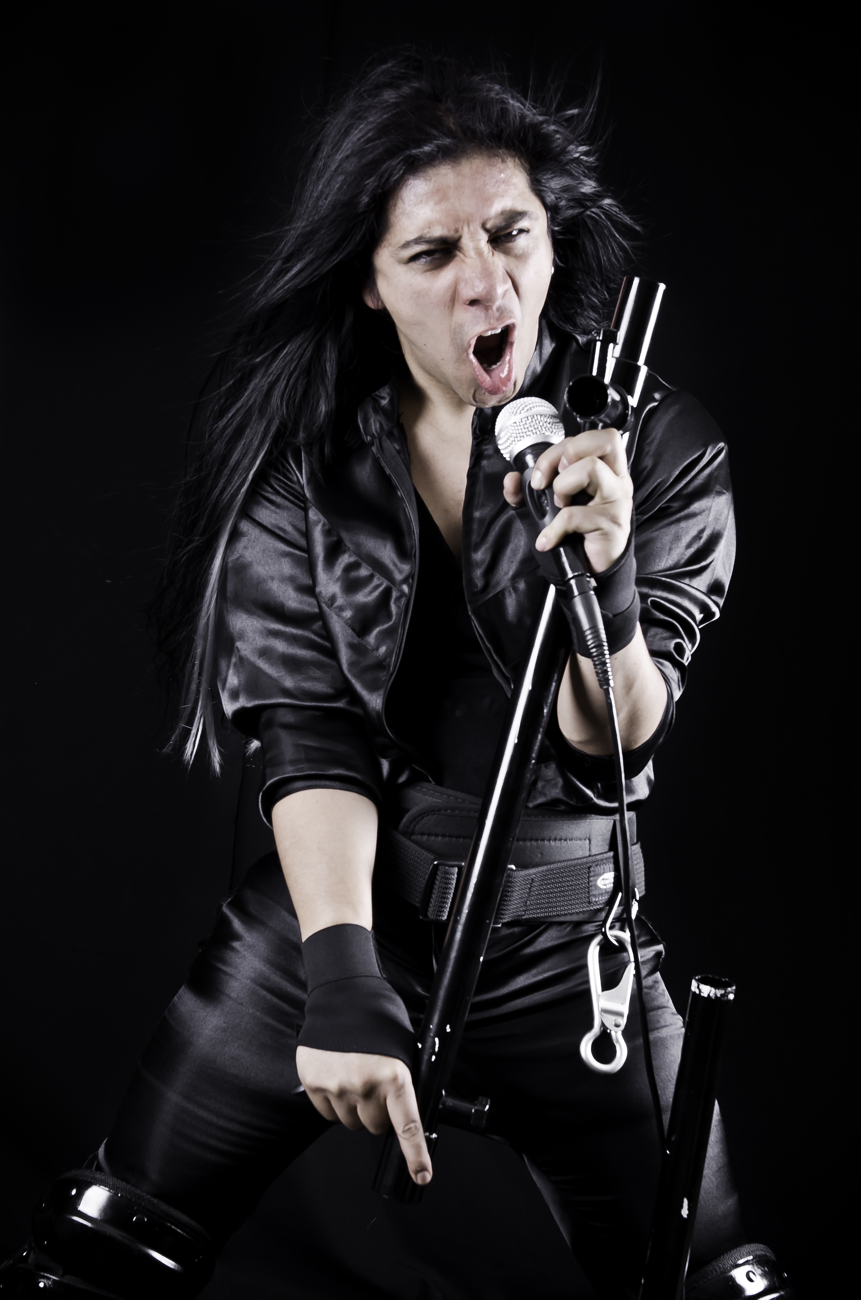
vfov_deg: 29.9
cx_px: 430
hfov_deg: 20.1
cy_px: 650
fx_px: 2432
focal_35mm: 68
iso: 100
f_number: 10
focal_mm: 45
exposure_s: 1/160
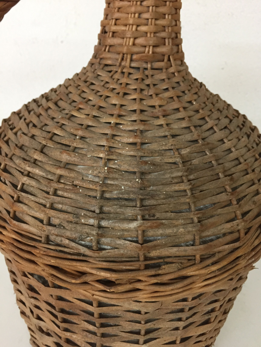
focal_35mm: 29
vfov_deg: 61.7
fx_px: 292
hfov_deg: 48.2
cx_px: 130
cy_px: 174
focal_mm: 4.15
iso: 200
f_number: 2.2
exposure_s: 1/33
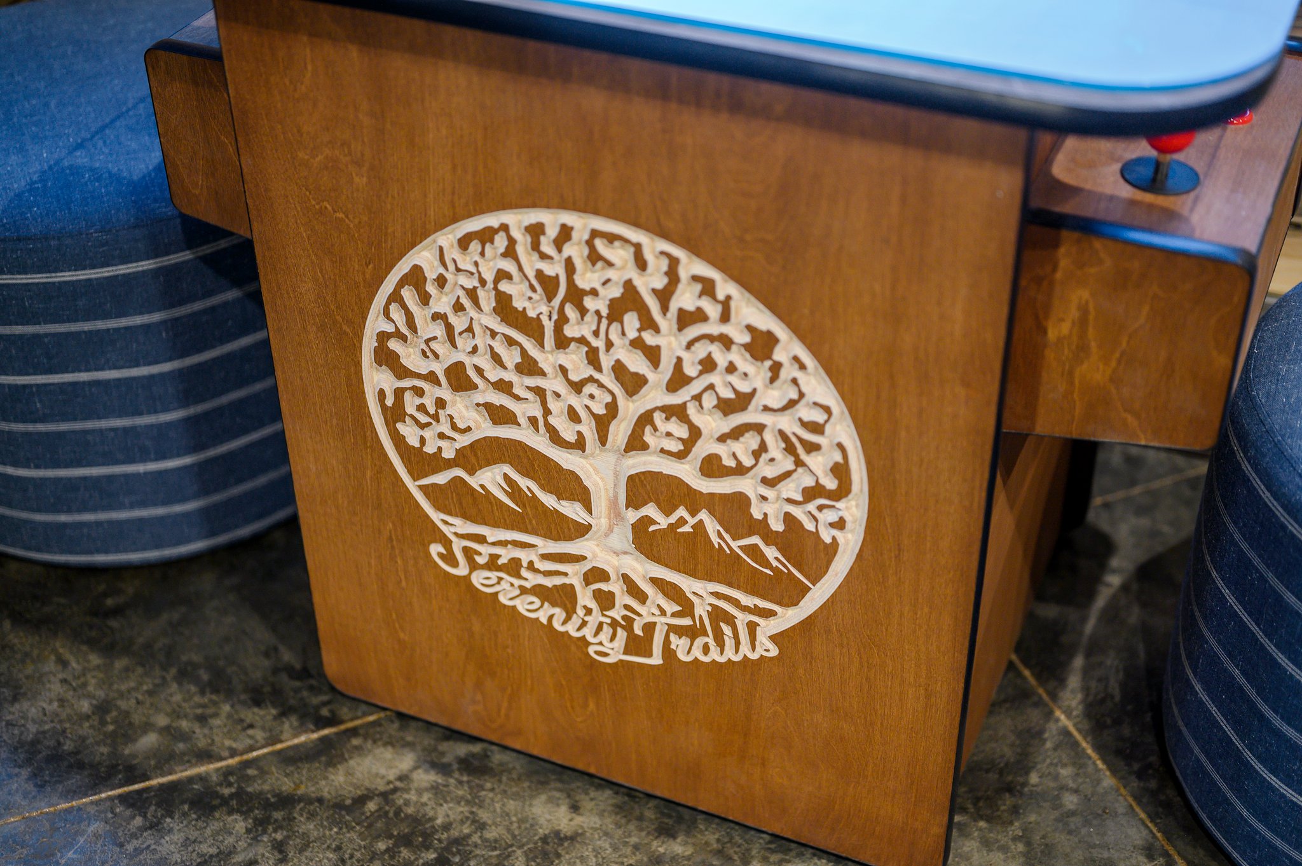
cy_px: 433
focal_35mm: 50
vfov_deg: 26.9
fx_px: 1807
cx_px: 651
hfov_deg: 39.6
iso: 200
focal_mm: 50
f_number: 1.8
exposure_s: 1/60
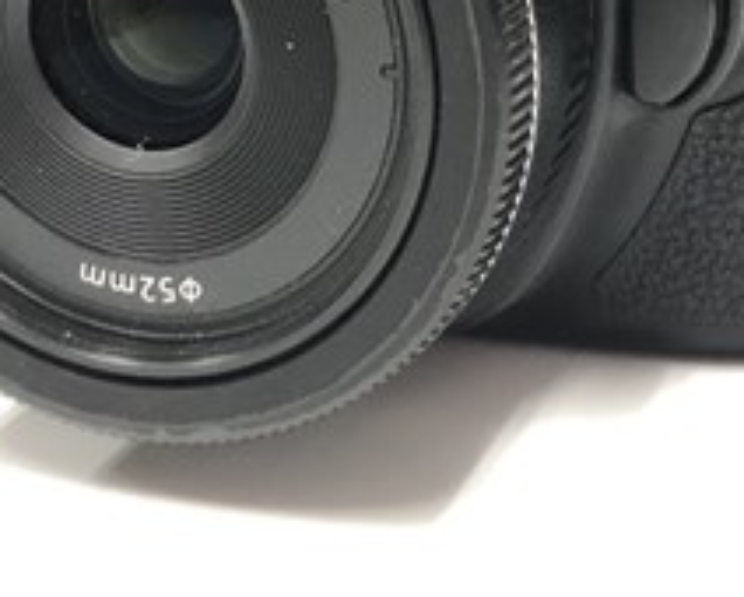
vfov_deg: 14.7
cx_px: 530
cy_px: -25
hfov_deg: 18.5
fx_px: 2270
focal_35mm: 103
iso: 100
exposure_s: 1/13
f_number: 1.8
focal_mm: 3.99
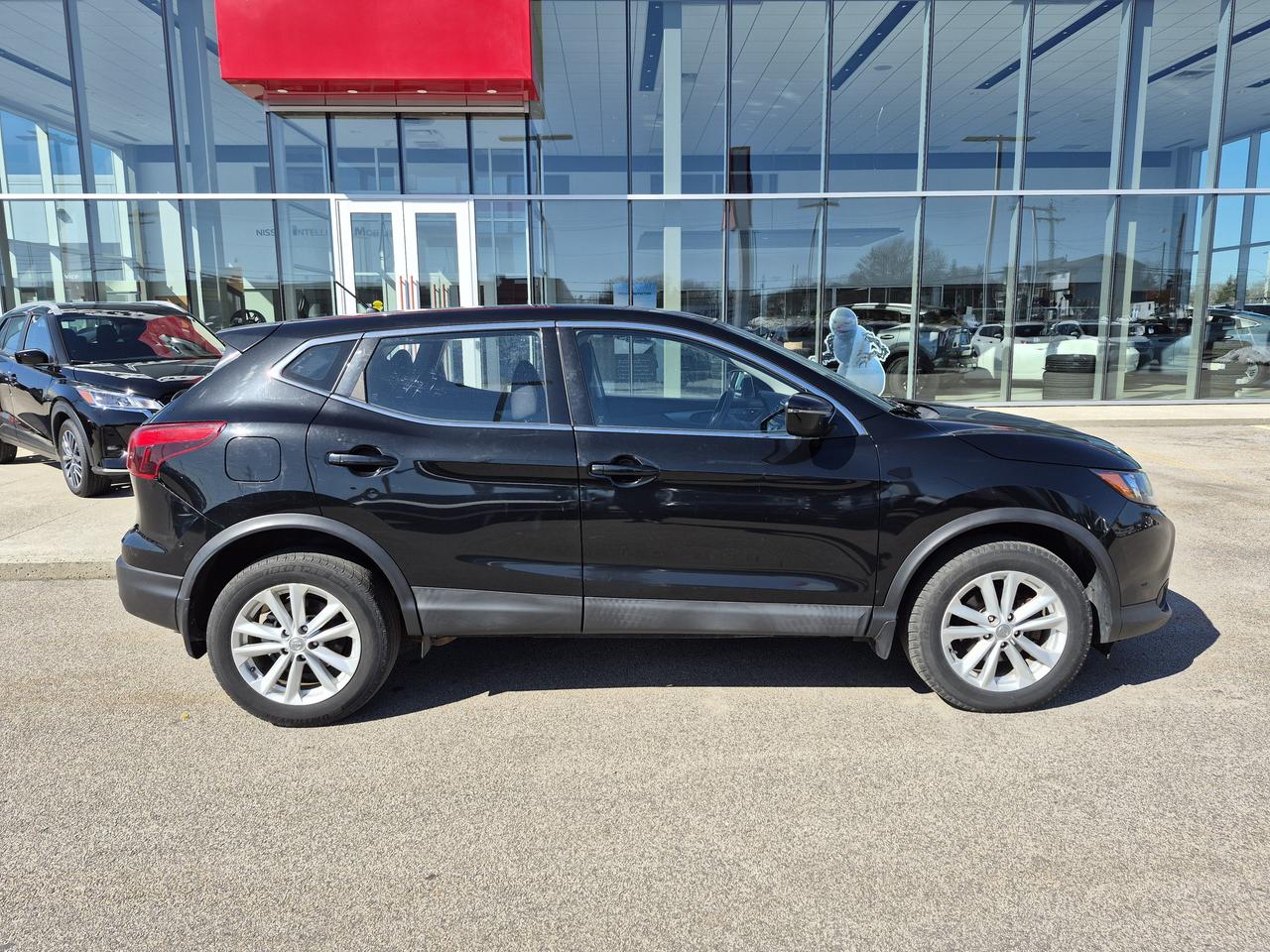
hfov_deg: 73.9
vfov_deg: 58.9
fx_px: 844
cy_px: 476
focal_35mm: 23
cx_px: 635
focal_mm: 5.4
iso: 25
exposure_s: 1/1192
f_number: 1.8
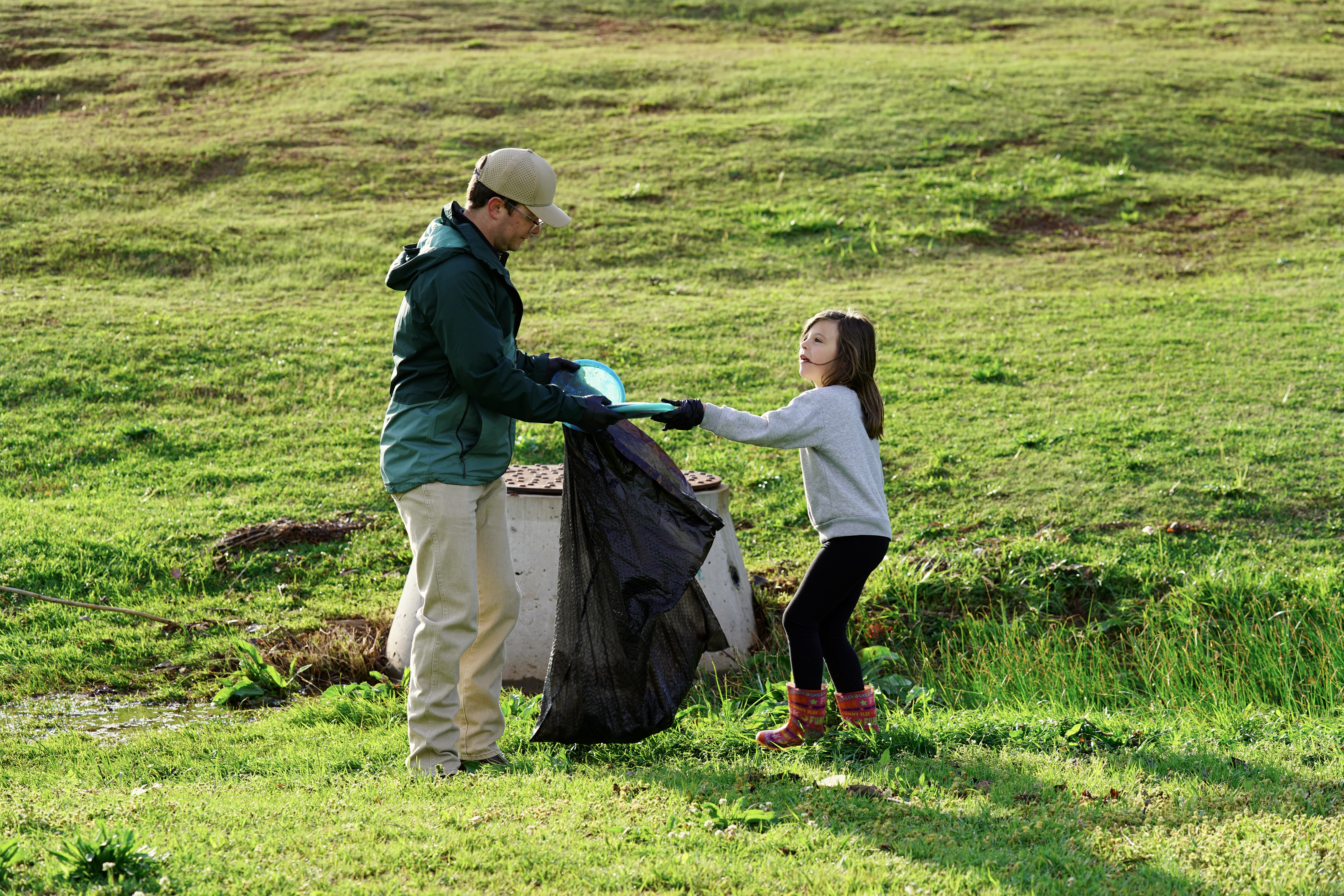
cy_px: 448
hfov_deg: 21.7
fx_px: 3509
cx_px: 672
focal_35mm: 94
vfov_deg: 14.6
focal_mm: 94
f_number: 5
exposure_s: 1/160
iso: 100
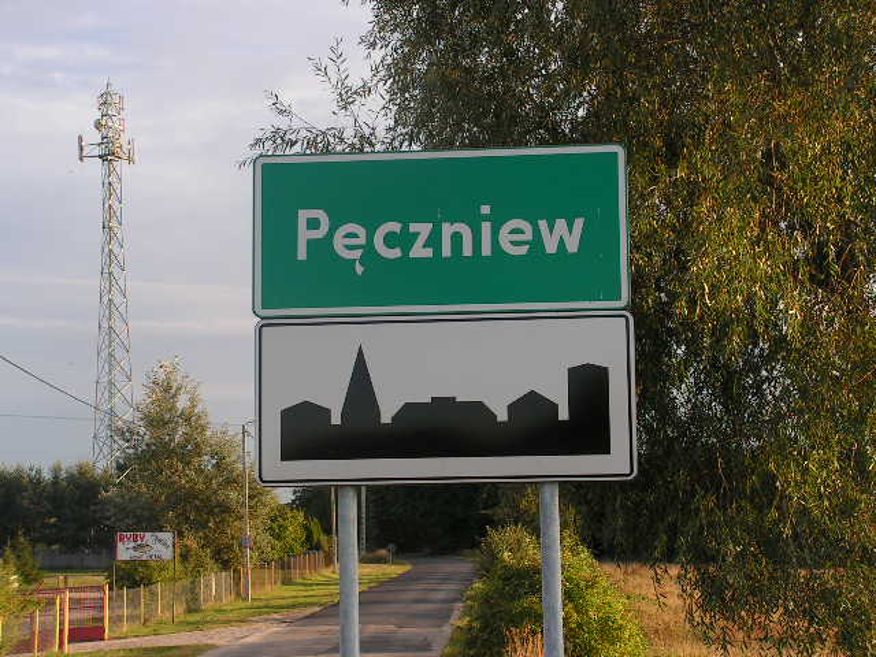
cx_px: 438
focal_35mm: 66
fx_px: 1670
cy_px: 328
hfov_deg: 29.4
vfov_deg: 22.3
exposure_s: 1/250
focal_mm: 11
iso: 64
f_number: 3.3
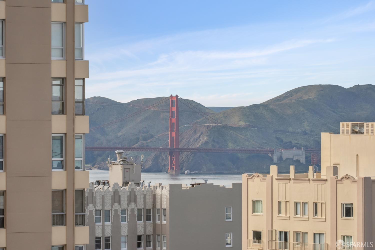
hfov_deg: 10.3
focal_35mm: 200
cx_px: 188
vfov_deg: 6.9
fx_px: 2083
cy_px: 125
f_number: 8
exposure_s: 1/1600
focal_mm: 200
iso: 640
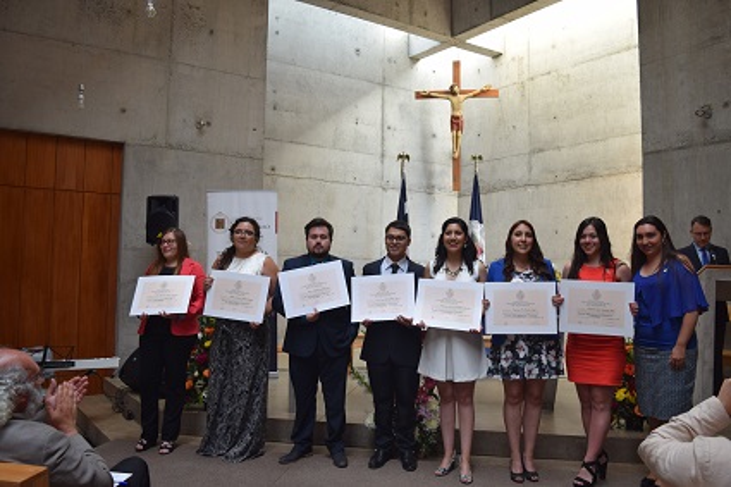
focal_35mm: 32
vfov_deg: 41.7
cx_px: 366
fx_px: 639
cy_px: 244
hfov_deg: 59.5
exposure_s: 1/100
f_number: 5
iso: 400
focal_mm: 21
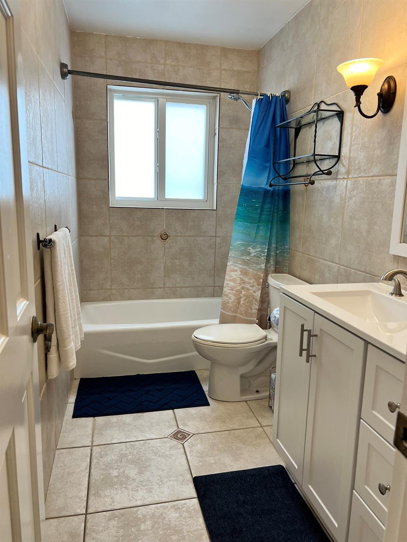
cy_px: 271
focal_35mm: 26
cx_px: 204
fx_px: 408
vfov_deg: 67.3
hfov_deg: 53.1
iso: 64
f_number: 1.5
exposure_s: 1/120
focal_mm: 5.7
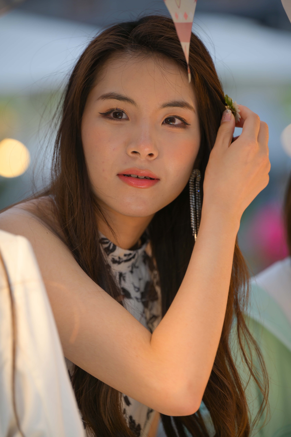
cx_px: 146
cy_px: 218
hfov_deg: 7.6
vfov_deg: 11.4
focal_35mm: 180
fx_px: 2182
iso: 125
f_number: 3.5
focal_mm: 180
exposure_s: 1/200
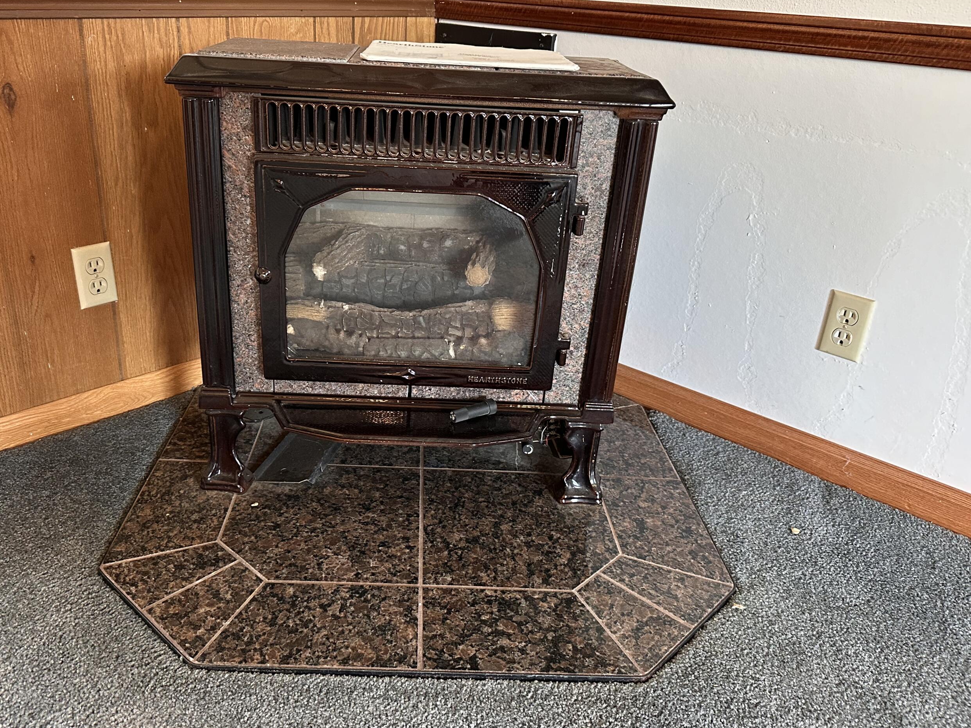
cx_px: 430
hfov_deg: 61.5
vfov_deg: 48.2
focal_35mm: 29
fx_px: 813
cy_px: 341
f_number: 1.78
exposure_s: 1/60
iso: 400
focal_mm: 6.86
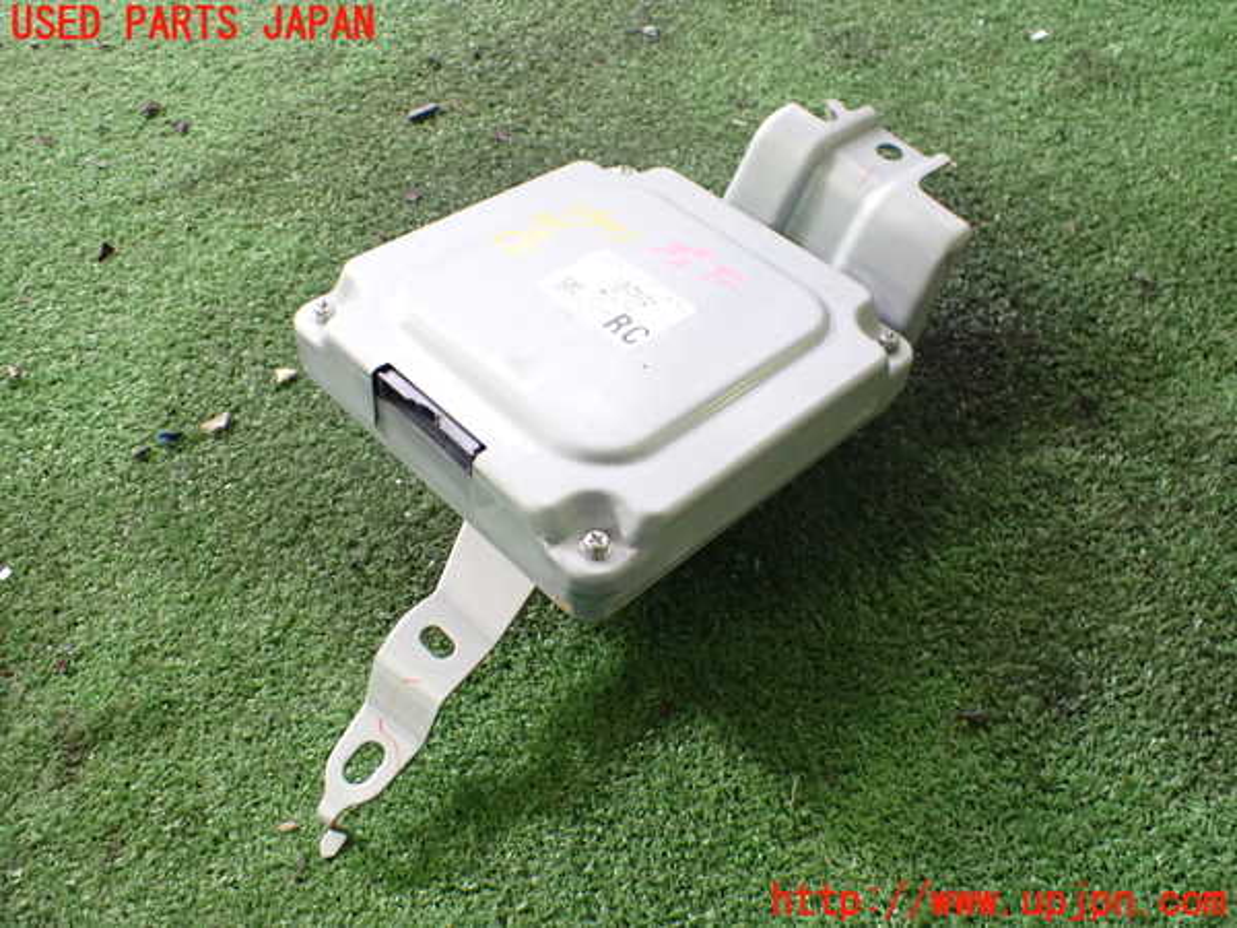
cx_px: 618
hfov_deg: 60.0
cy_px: 464
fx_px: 1072
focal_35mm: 30
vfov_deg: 46.8
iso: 800
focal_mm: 5.4
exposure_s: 1/60
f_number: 2.3
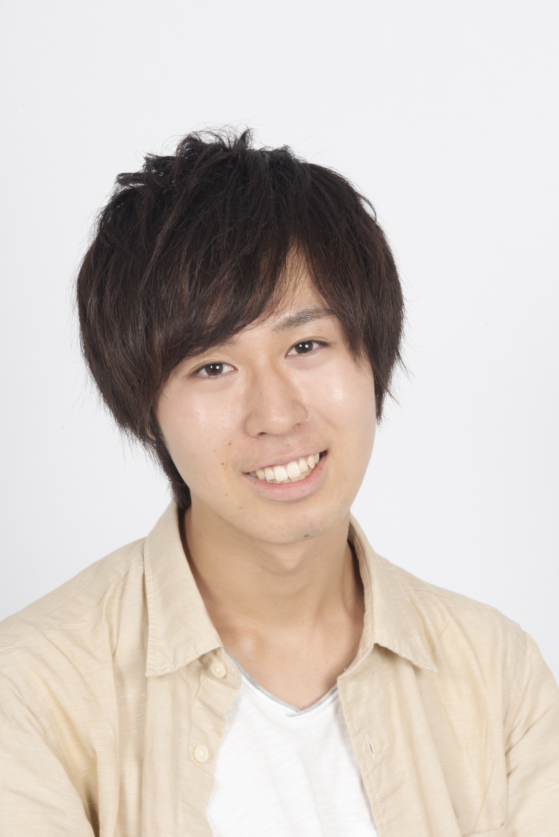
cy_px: 418
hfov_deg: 11.4
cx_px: 280
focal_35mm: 120
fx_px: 2792
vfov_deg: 17.1
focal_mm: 120
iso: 100
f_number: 22
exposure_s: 1/125
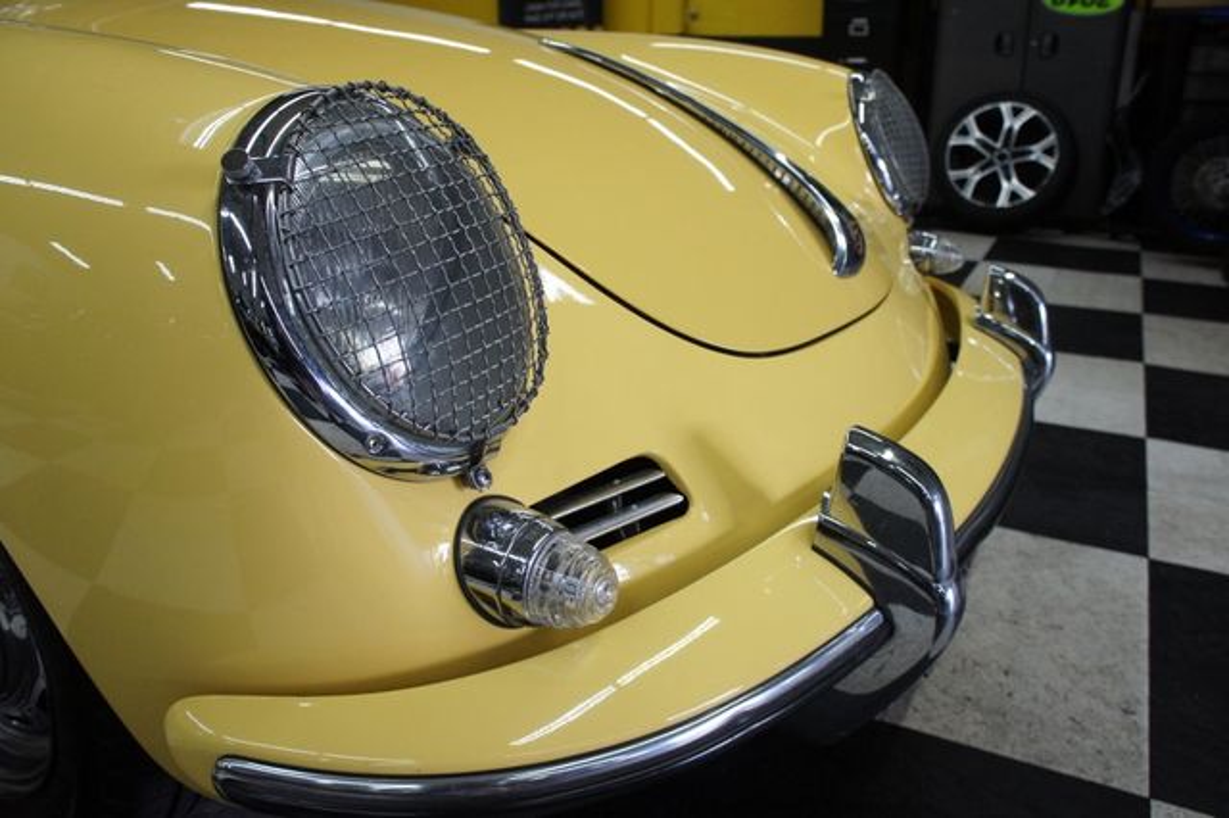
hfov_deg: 67.4
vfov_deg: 47.9
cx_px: 614
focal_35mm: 27
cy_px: 409
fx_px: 921
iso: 1000
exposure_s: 1/250
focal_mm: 18
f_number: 4.5
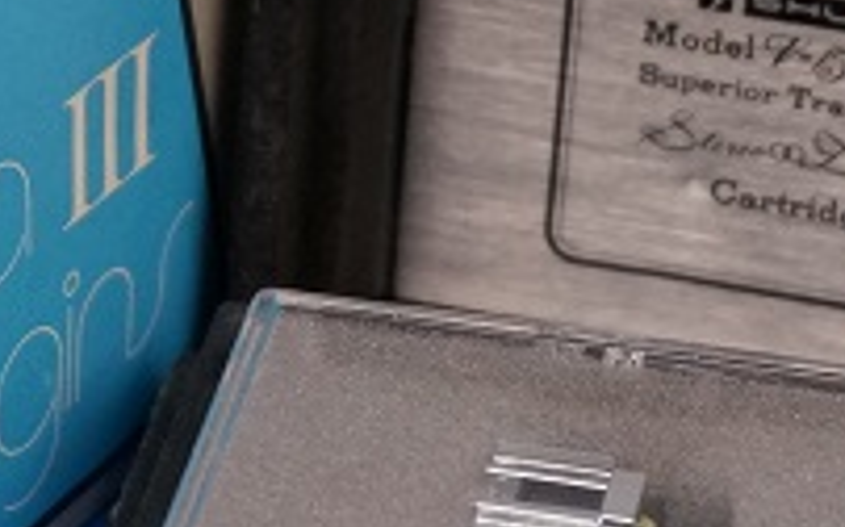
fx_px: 5386
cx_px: 130
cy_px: 391
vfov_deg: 5.6
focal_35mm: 234
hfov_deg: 8.9
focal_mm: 50
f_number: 6.3
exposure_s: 1/250
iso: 1600
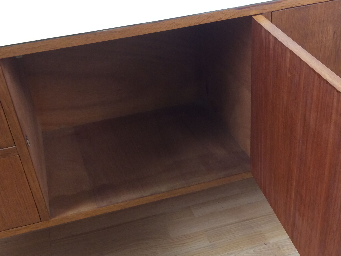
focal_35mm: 45
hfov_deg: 42.0
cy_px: 177
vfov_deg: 31.9
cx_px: 188
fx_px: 443
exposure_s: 1/33
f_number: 2.2
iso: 160
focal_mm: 4.15
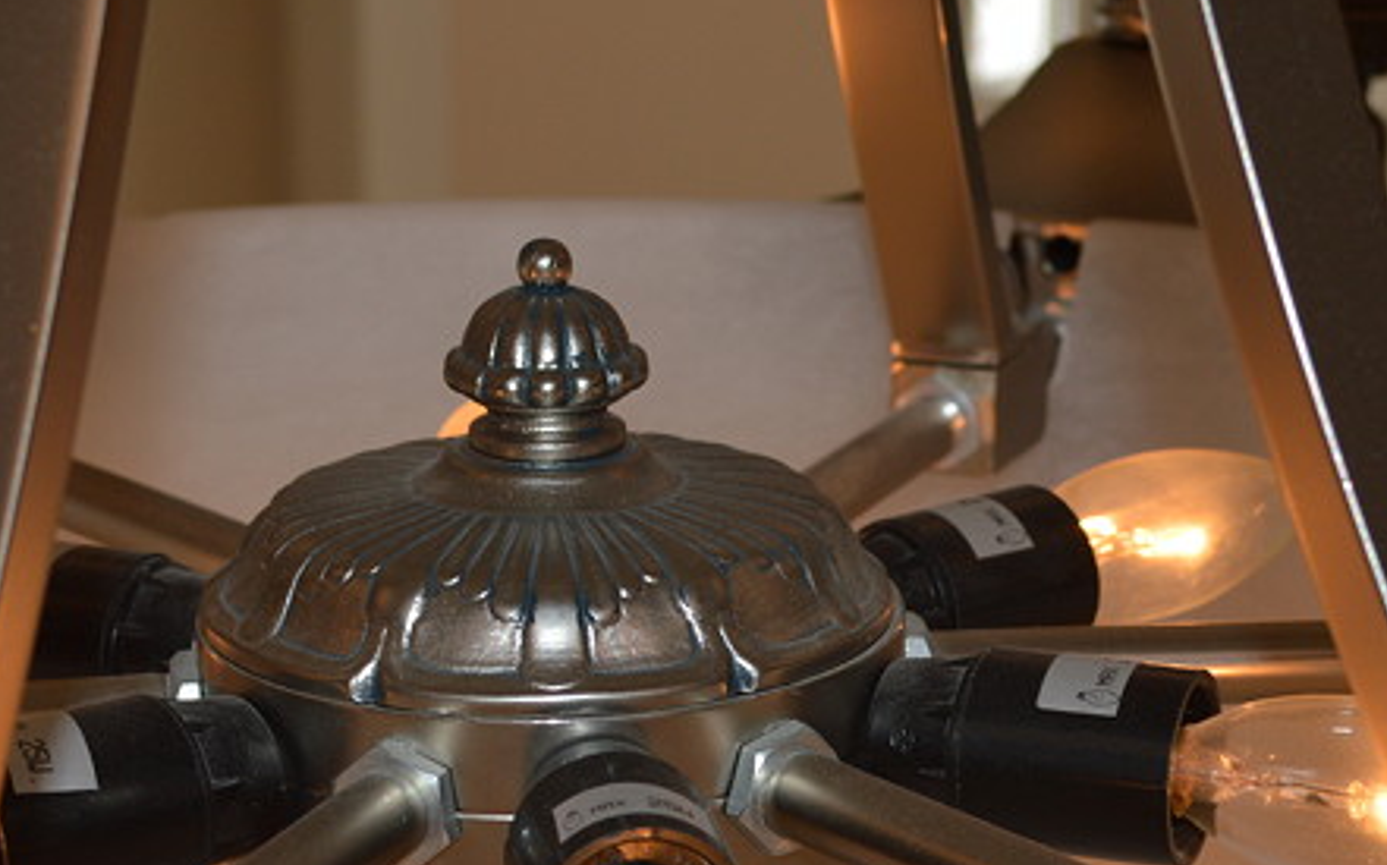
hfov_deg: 20.0
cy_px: 593
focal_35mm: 104
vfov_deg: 12.5
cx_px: 651
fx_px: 3929
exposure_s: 1/200
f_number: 6.3
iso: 100
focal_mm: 30
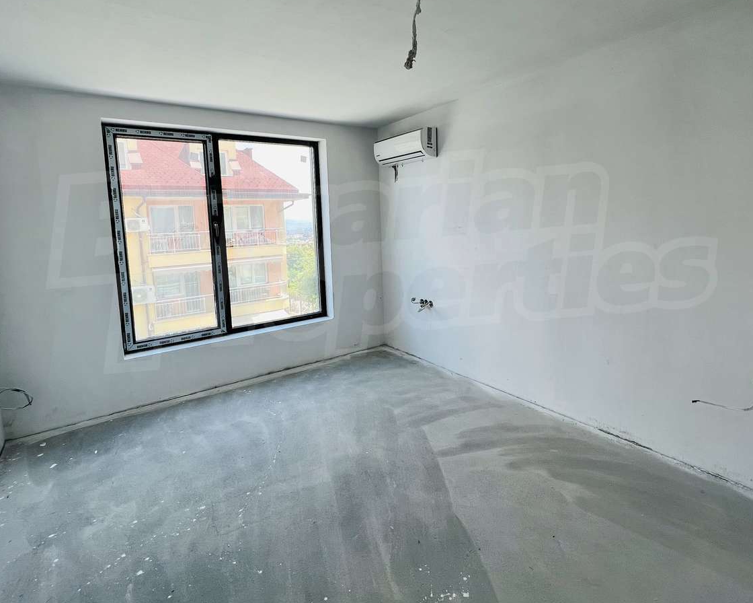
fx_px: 379
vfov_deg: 76.6
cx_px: 382
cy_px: 261
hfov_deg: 89.6
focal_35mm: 17
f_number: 1.8
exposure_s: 1/121
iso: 32
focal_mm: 1.57
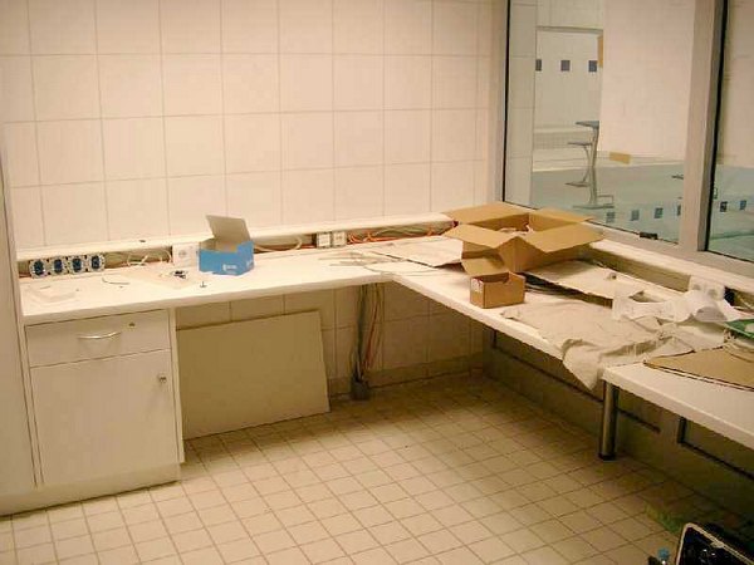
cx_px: 377
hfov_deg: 50.1
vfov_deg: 38.7
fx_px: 806
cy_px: 282
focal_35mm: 37
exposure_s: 1/60
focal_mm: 7.6
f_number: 2.6
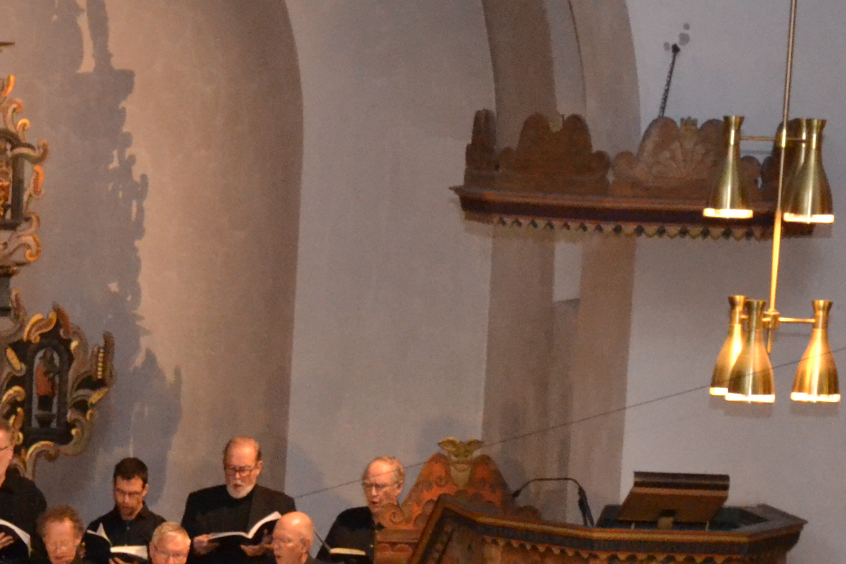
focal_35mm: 175
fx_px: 4113
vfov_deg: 7.7
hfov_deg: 11.6
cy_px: 826
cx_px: -106
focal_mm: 38
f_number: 5
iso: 3200
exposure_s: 1/60
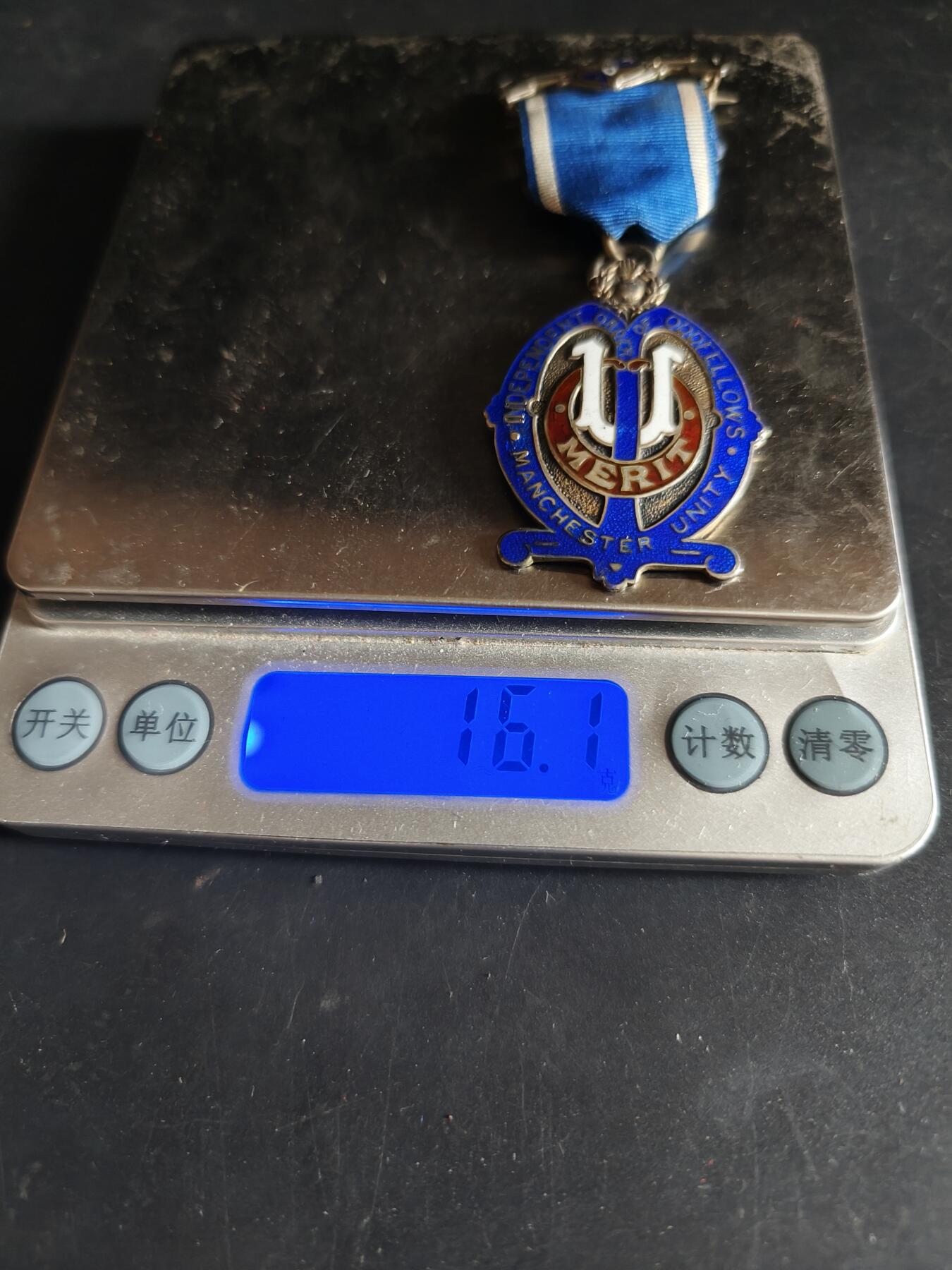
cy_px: 635
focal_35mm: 23
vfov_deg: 73.9
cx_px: 476
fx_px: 843
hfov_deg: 58.9
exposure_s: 1/41.3
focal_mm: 6.06
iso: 400
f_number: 1.6
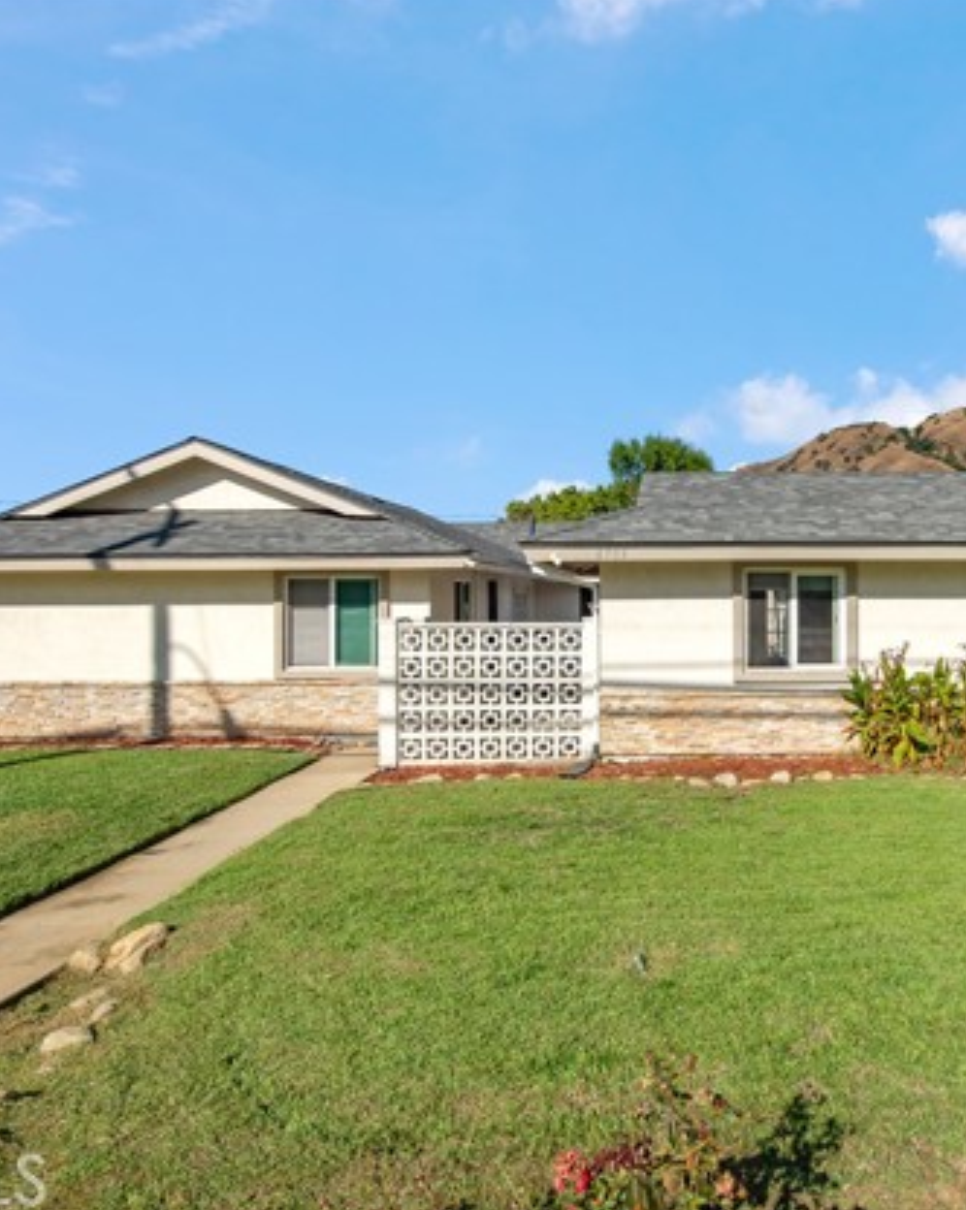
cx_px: 692
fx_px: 931
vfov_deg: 66.1
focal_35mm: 26
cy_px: 602
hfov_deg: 53.0
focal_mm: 18
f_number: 8
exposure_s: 1/500
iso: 100
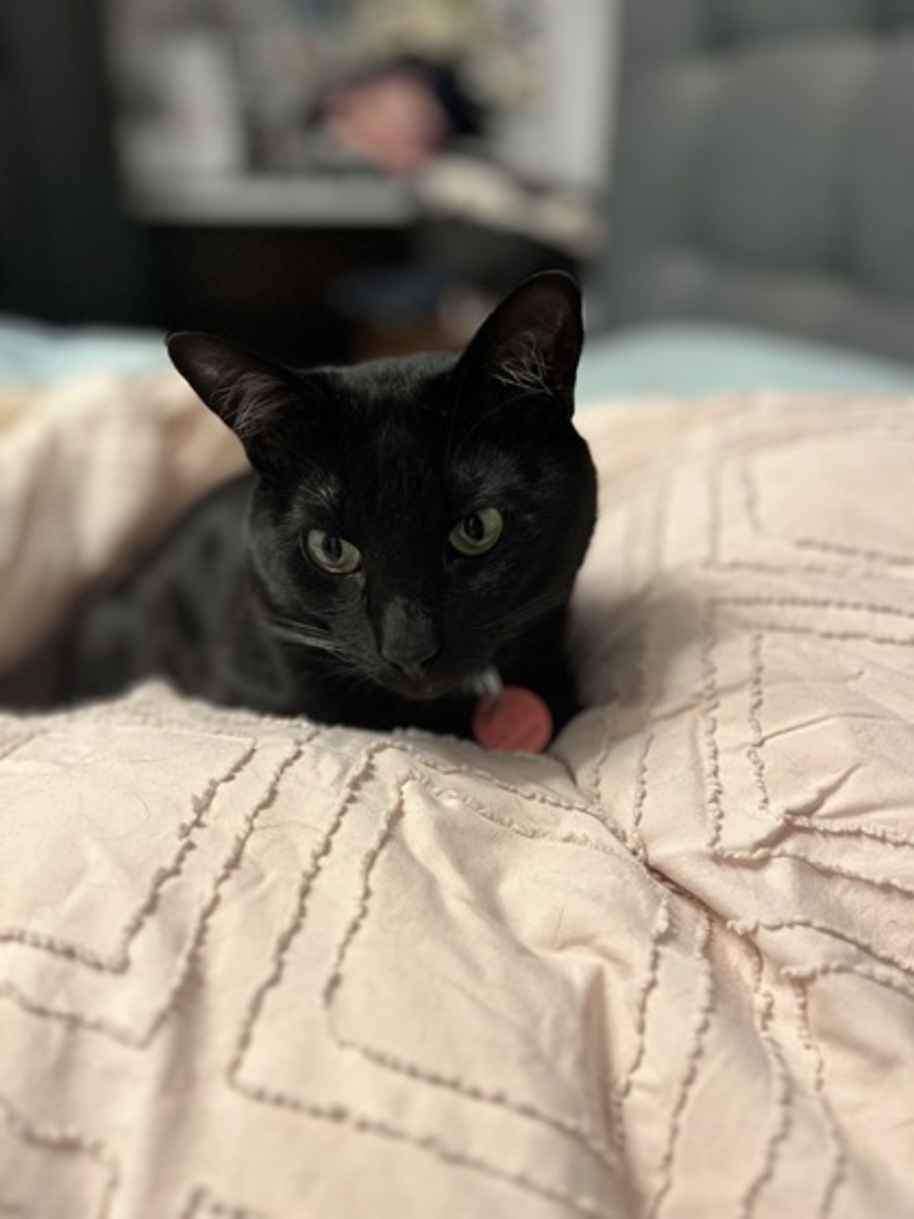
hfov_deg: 53.1
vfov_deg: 67.3
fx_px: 915
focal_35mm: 26
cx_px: 457
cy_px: 610
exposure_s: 1/60
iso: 320
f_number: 1.6
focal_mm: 5.1
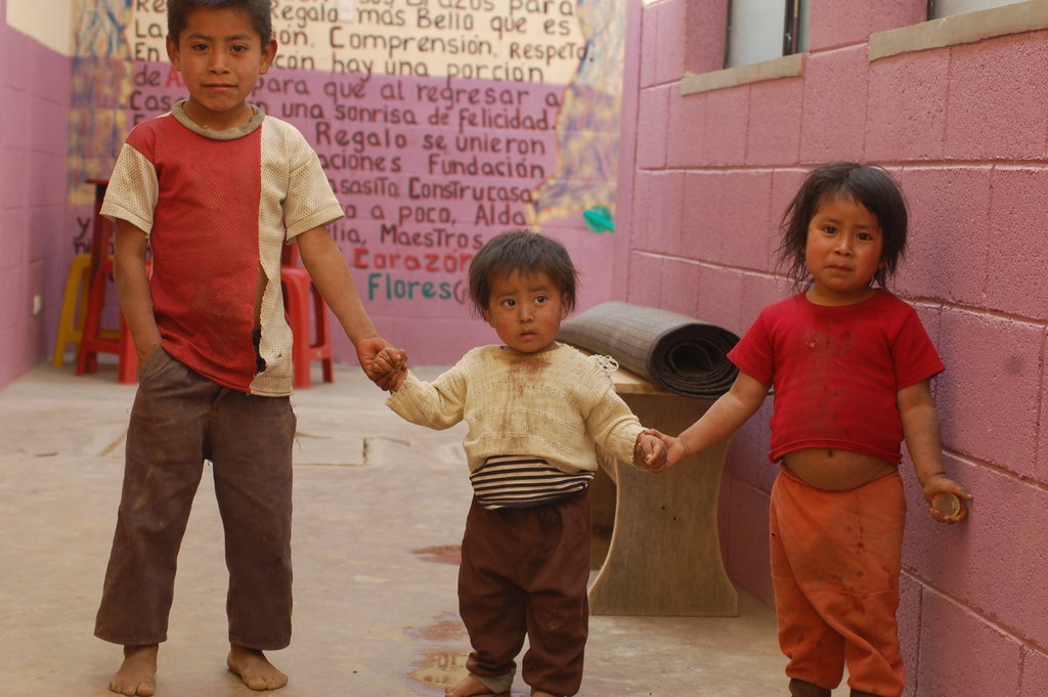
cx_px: 524
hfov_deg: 27.0
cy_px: 348
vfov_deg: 18.2
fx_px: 2182
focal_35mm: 75
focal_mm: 50
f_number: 5
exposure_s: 1/100
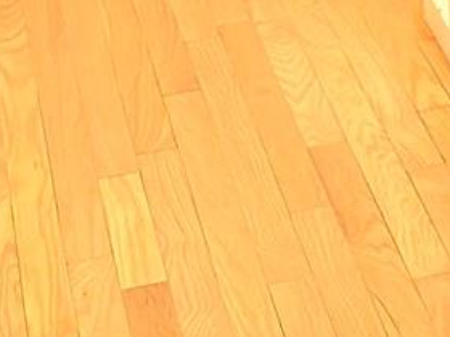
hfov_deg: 9.1
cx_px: 1164
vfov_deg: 7.1
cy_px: -591
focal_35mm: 190
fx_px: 2470
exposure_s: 1/60
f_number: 1.6
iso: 125
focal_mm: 5.96
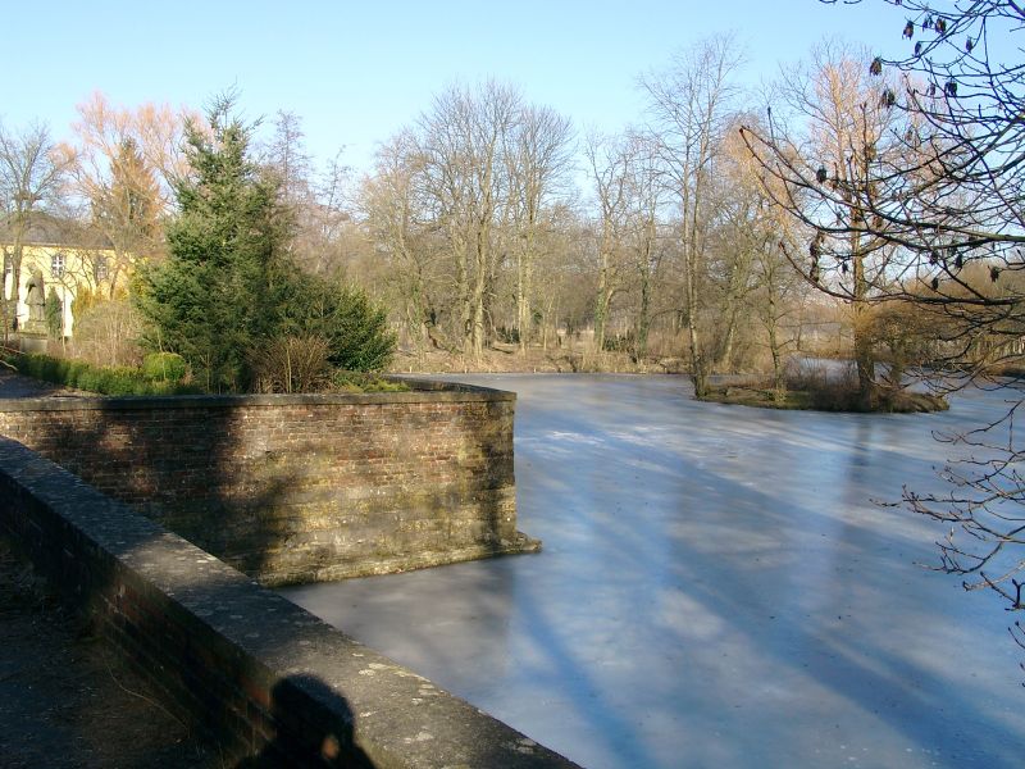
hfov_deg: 54.0
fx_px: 1007
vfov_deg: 41.8
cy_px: 384
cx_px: 512
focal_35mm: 34
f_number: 4
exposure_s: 1/365
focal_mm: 7.13
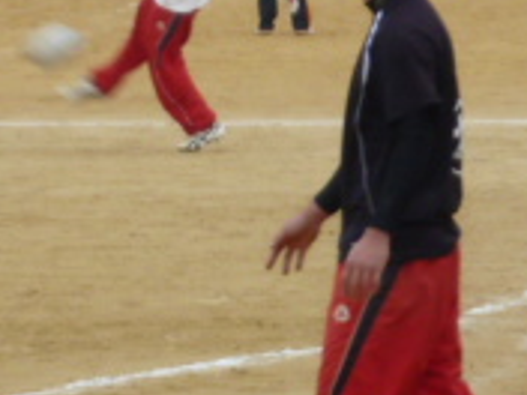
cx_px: 620
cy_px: 27
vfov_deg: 2.6
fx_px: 8860
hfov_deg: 3.4
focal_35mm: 582
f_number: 5.9
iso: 100
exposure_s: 1/125
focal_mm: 22.5
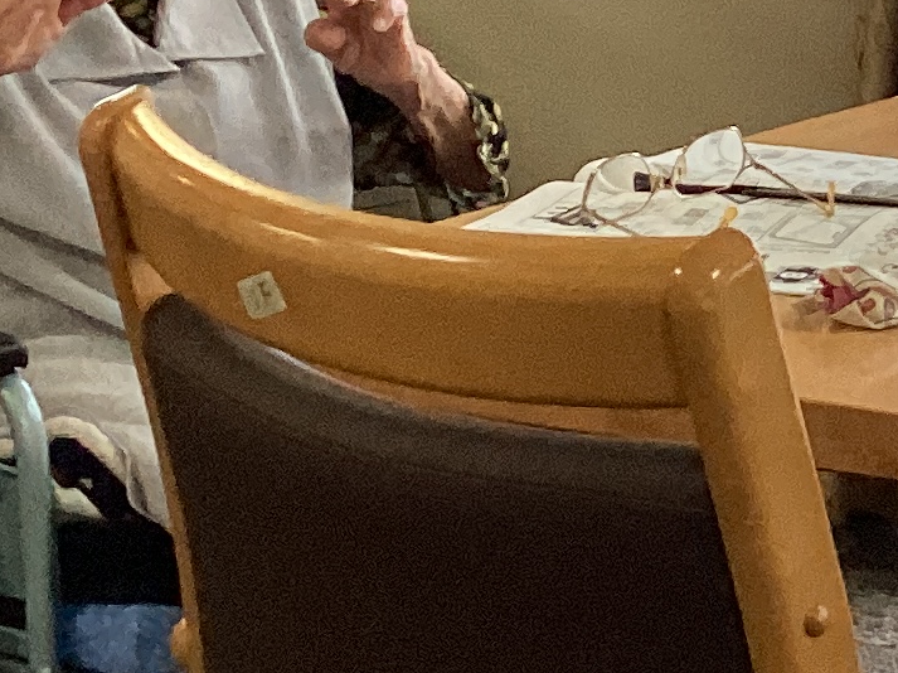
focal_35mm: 142
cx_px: 1166
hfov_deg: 13.4
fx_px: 3682
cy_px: 276
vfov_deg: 10.4
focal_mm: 3.3
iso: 80
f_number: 2.4
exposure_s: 1/100
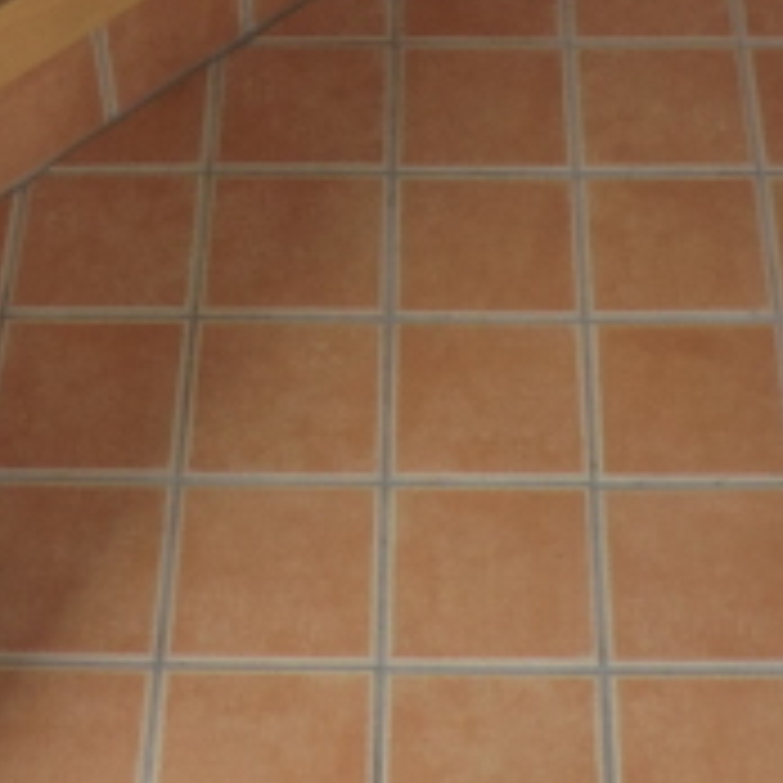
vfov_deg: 21.9
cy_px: 158
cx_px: 387
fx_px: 1996
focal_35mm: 78
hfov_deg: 22.2
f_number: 3.2
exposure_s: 1/80
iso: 80
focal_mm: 4.3
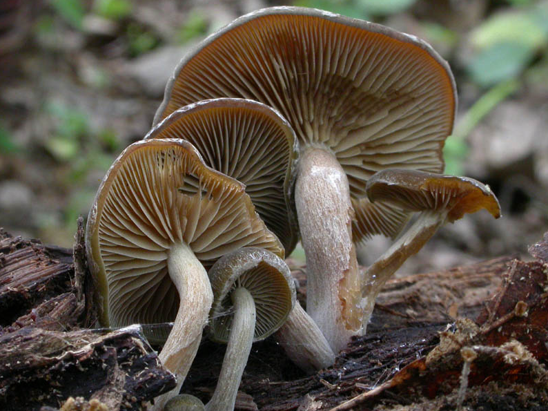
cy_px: 206
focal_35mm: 132
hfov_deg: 14.9
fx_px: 2089
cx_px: 275
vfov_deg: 11.2
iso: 200
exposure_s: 1/15
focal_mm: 27.1
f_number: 10.5
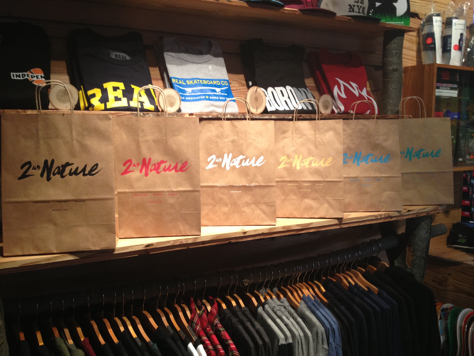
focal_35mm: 35
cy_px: 178
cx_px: 237
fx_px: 479
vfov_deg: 40.7
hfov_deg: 52.6
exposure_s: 1/20
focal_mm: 4.28
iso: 100
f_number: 2.4
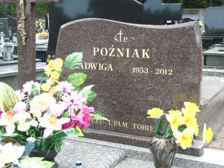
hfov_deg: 35.5
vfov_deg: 27.0
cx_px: 112
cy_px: 84
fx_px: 349
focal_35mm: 54
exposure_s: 1/160
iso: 80
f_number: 4.3
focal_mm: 9.6
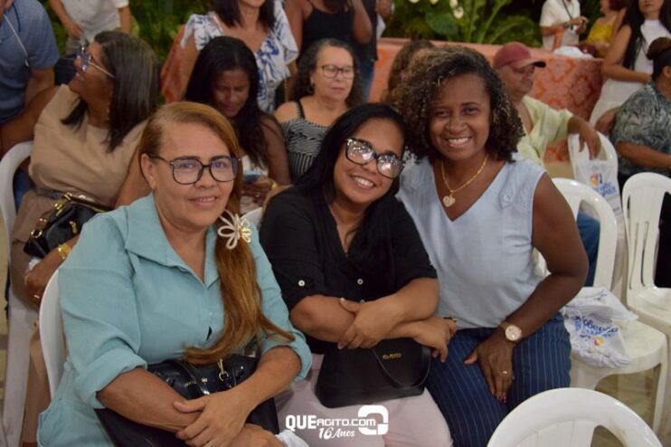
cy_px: 224
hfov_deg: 51.3
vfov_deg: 35.5
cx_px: 336
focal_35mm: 38
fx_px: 699
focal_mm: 25
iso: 2500
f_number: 4
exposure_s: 1/60
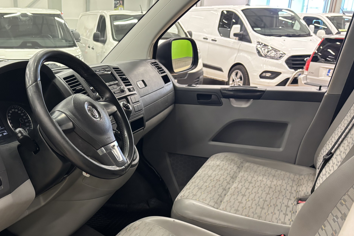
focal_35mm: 41
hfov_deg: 45.8
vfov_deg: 31.5
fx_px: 403
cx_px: 91
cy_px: 198
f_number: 1.6
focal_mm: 5.96
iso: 320
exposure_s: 1/50
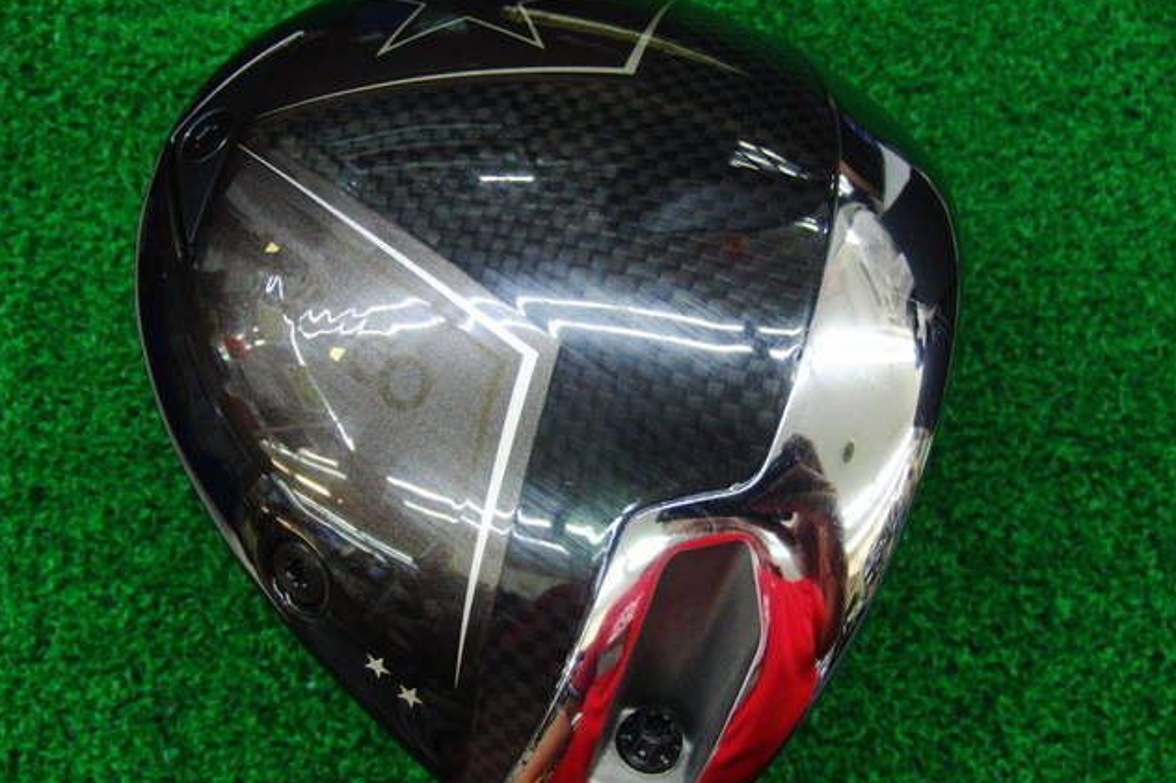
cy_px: 420
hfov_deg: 49.6
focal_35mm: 39
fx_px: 1274
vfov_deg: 34.2
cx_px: 586
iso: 400
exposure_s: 1/50
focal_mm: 6.42
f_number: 3.6
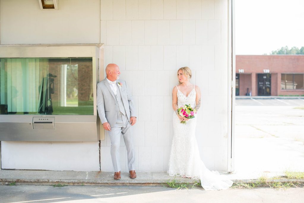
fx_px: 422
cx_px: 152
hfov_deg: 39.6
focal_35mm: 50
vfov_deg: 27.0
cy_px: 102
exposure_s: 1/1250
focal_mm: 50
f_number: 2.8
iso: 250
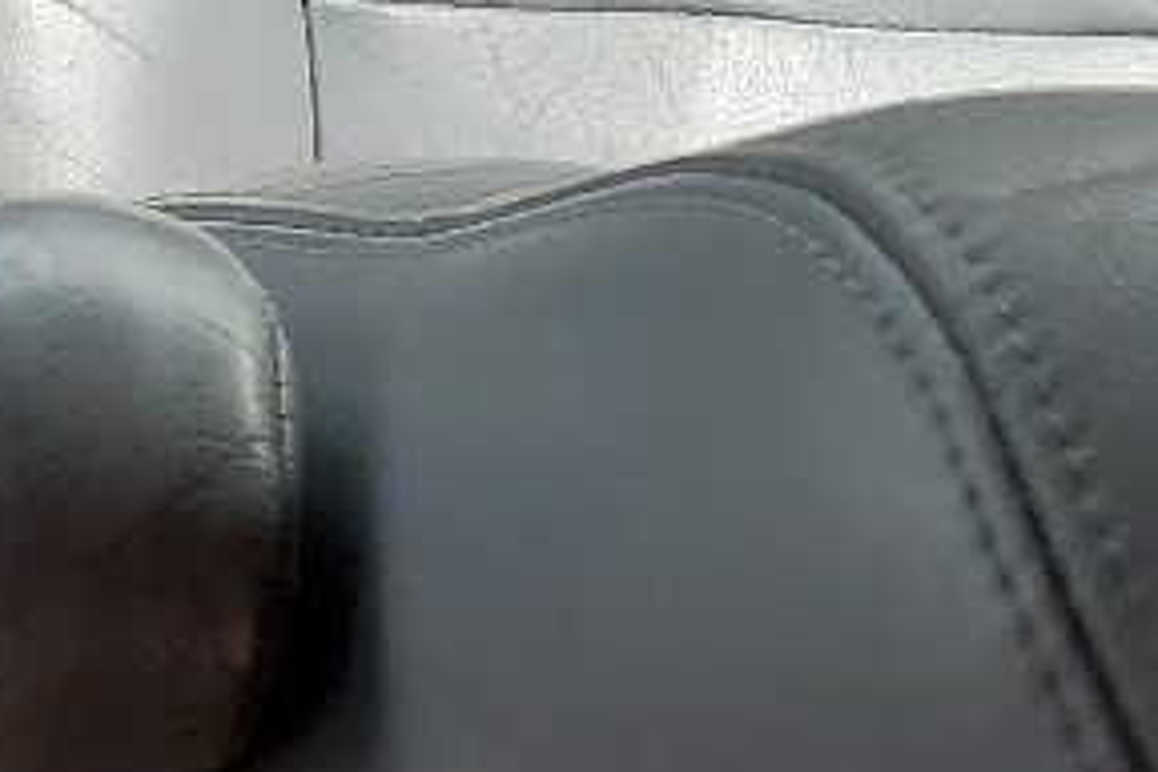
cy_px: -1259
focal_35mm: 150
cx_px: -607
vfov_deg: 8.2
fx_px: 4825
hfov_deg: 12.9
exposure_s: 1/625
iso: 50
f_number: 1.5
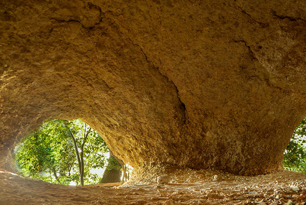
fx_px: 196
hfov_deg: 73.3
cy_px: 143
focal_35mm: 23
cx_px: 208
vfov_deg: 53.6
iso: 800
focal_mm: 14
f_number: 11
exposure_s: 1/8
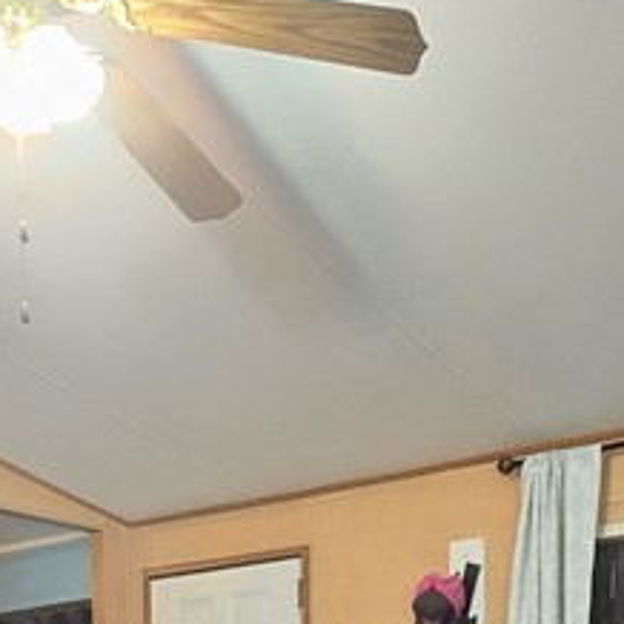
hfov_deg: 31.6
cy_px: 965
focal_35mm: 54
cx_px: 355
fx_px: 1101
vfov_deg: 24.0
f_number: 2.2
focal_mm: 2.2
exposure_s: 1/60
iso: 500
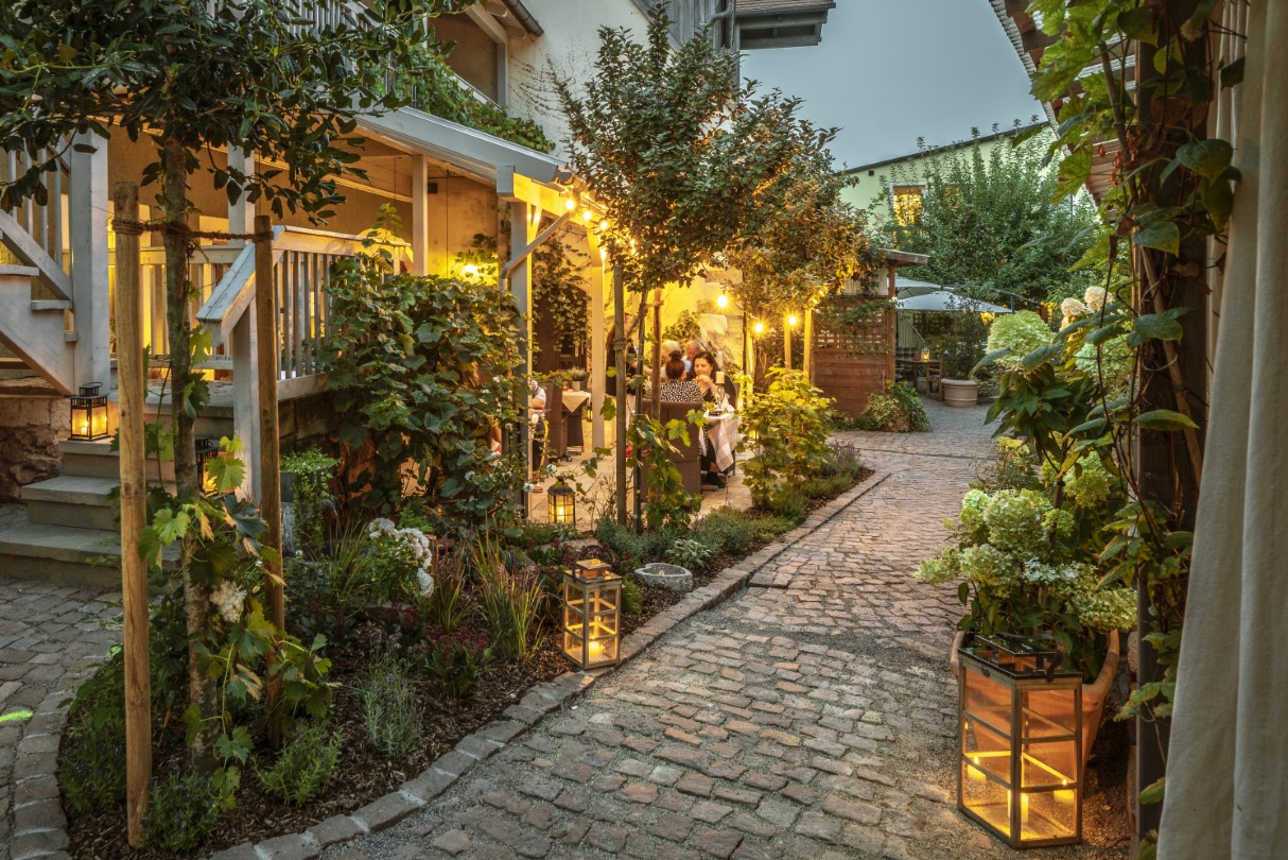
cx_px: 484
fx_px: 859
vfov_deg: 52.3
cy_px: 294
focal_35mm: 24
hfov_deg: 72.5
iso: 200
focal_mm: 18
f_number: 8
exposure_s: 1
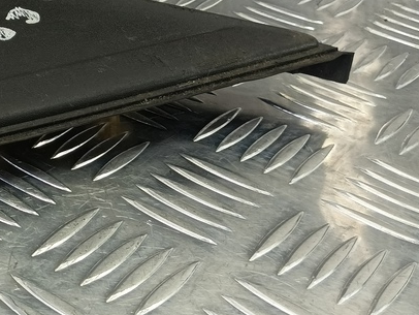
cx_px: -95
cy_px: 95
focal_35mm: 58
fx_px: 702
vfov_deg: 25.1
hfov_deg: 28.5
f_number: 1.6
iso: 136
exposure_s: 1/50
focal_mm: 4.11
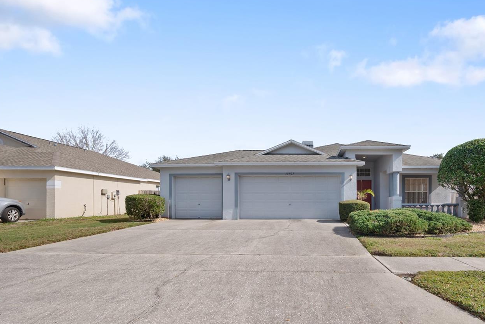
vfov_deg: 66.3
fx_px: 243
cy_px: 204
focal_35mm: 18
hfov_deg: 87.9
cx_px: 308
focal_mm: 14
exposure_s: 1/200
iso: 250
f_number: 6.3
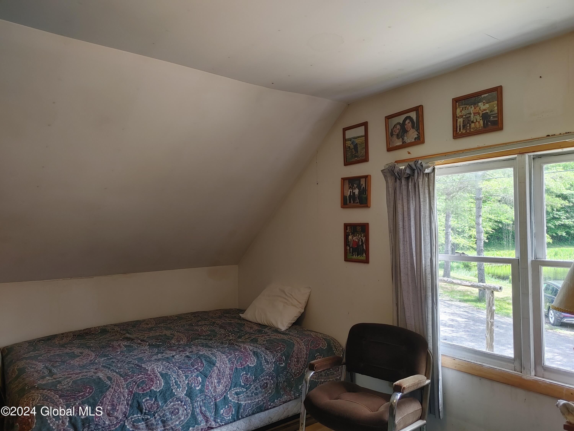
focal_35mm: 26
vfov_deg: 53.1
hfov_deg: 67.3
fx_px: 431
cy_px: 216
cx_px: 287
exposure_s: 1/120
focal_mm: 4.81
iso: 100
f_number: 1.8
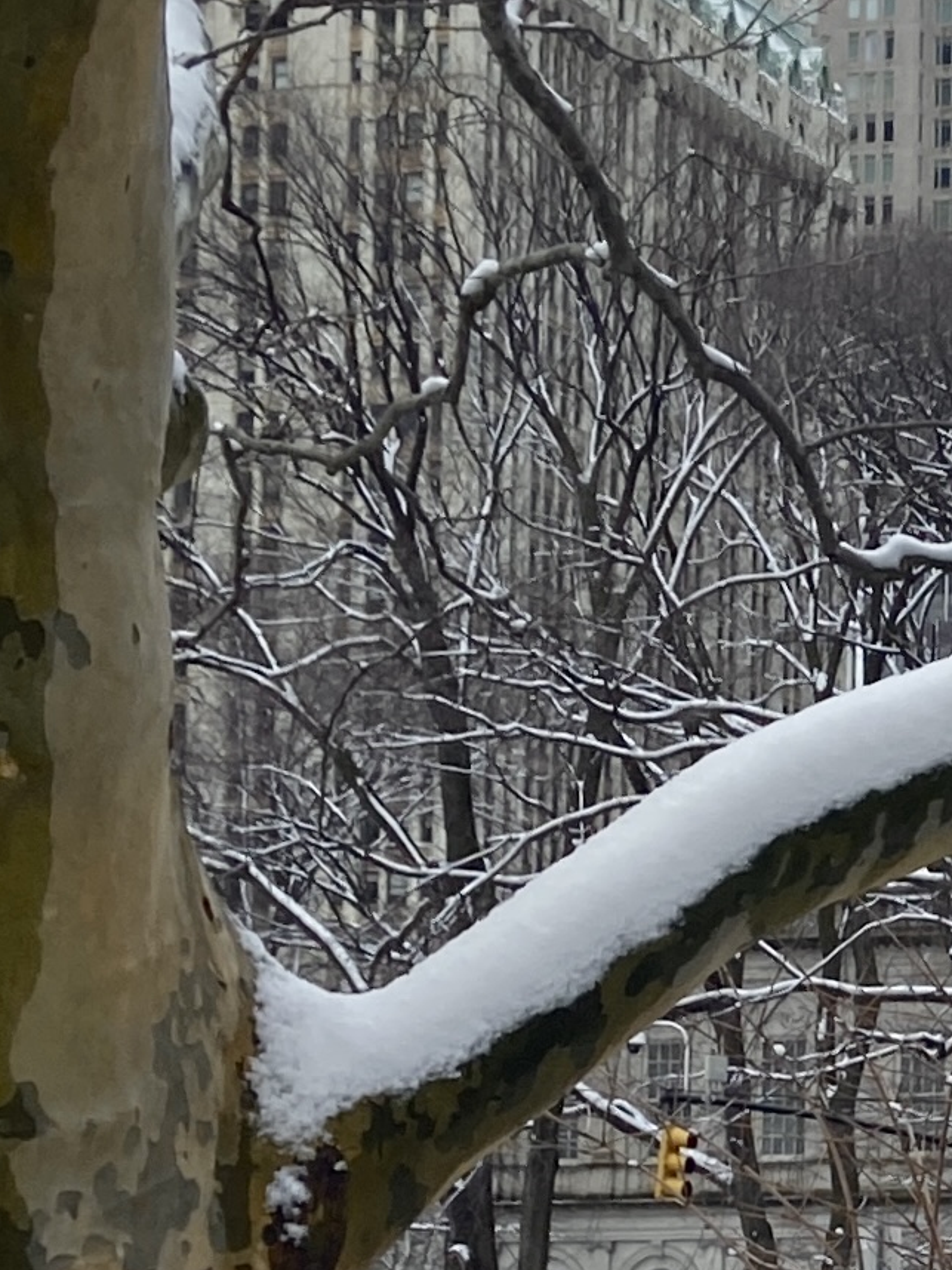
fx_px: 4216
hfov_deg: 12.1
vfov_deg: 17.0
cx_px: 1546
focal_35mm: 115
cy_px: 1052
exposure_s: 1/1182
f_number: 1.8
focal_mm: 4.25
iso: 32
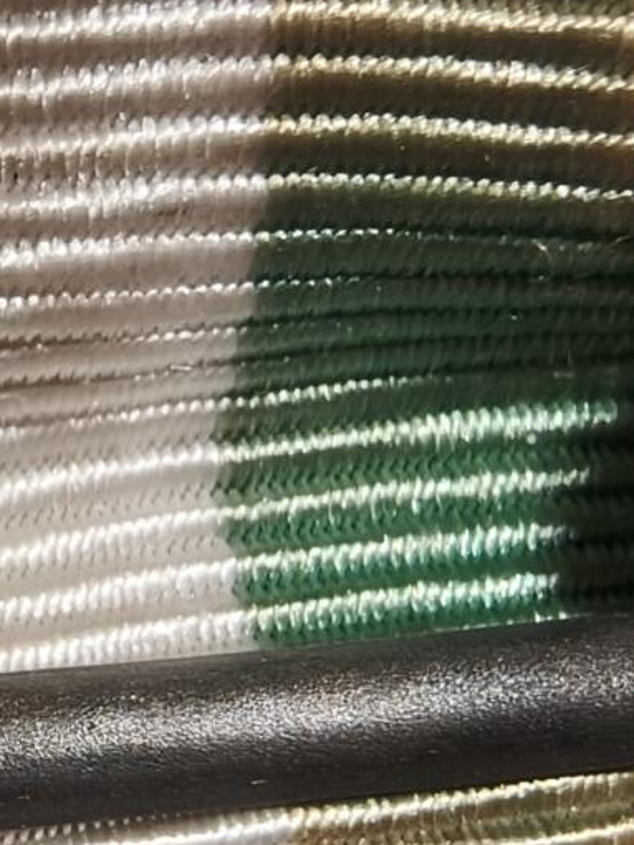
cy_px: 1096
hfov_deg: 17.4
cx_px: -106
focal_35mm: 81
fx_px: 1979
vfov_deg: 21.8
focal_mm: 2.32
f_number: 2
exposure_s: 1/100
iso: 125
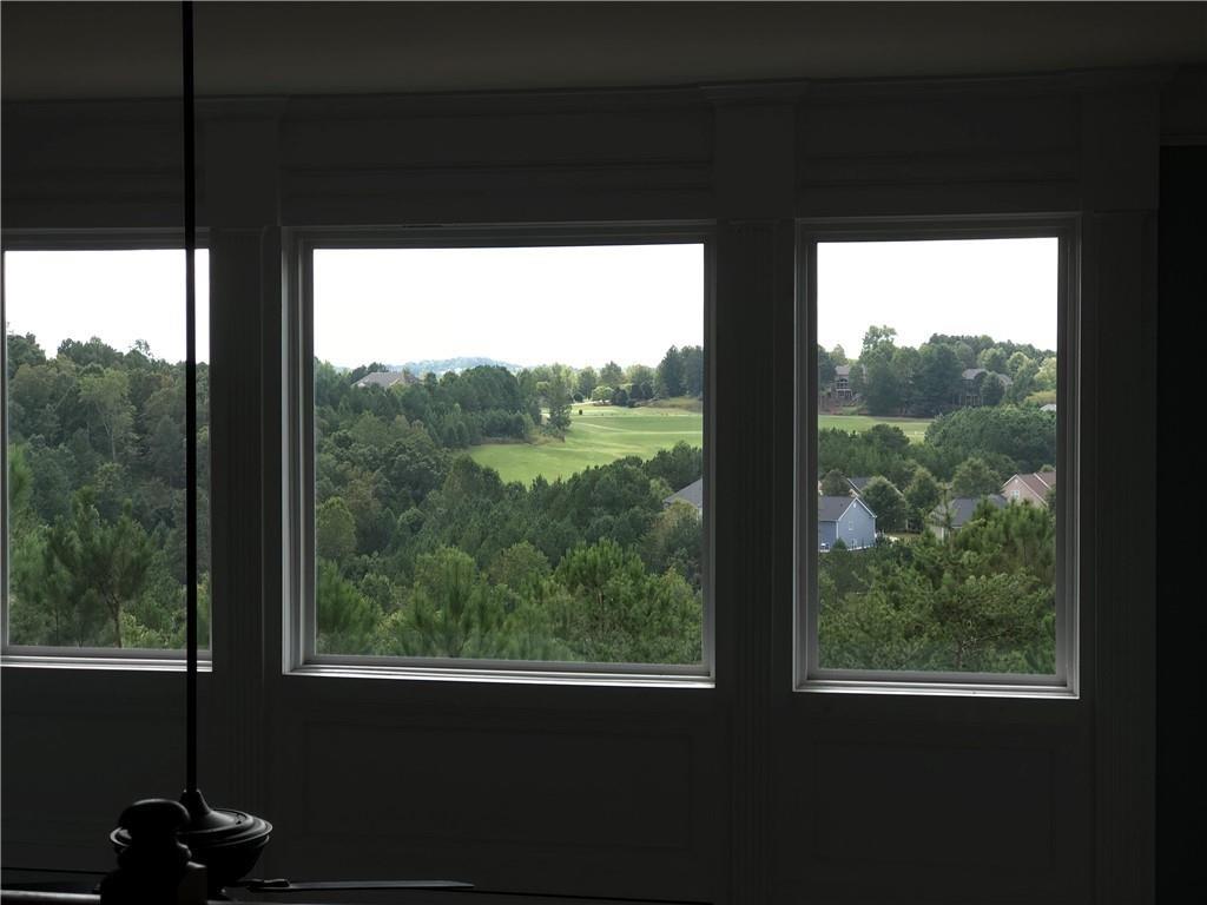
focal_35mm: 57
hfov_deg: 33.8
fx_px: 1987
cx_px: 604
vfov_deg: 25.7
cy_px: 452
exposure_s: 1/120
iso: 32
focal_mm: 6.6
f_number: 2.8
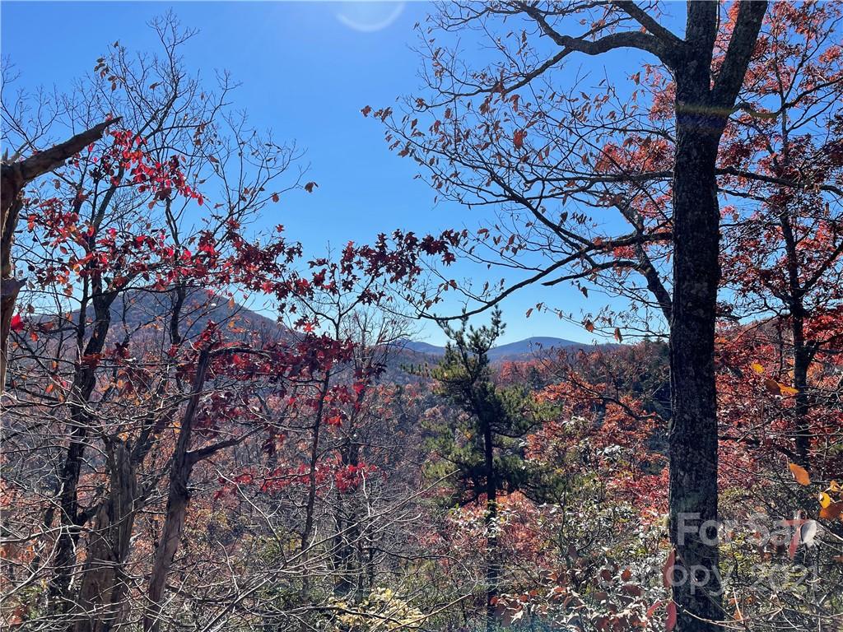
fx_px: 633
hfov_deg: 67.3
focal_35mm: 26
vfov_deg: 53.1
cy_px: 316
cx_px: 422
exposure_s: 1/4464
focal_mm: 4.2
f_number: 1.6
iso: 32
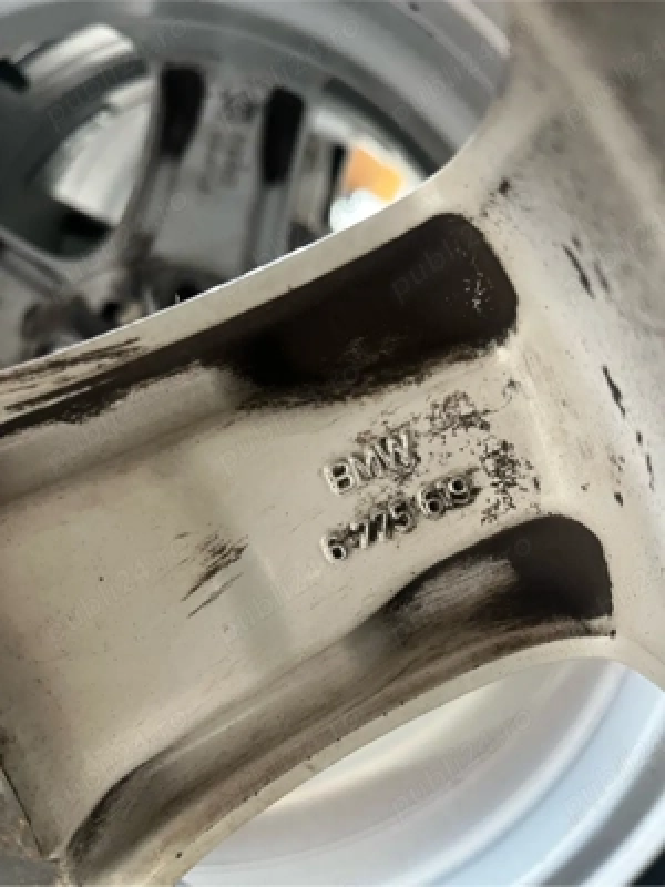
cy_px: 444
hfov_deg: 53.1
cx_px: 332
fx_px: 666
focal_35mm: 26
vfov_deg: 67.3
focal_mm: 5.1
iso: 320
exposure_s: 1/50
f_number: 1.6
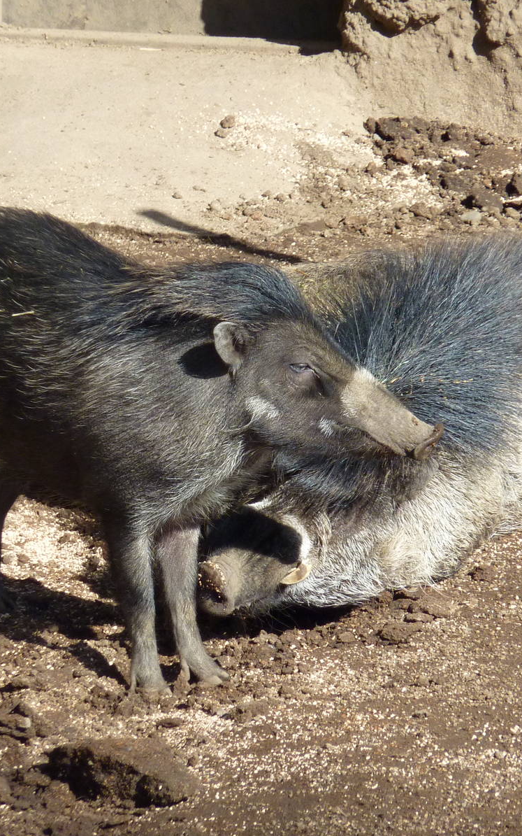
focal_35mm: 369
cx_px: 282
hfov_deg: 3.6
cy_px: 418
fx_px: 8398
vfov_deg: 5.7
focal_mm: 42.6
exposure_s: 1/500
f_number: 4.7
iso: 200
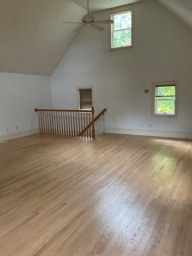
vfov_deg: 61.7
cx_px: 96
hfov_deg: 48.2
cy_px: 128
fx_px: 214
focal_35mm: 29
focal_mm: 3
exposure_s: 1/60
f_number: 1.8
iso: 125
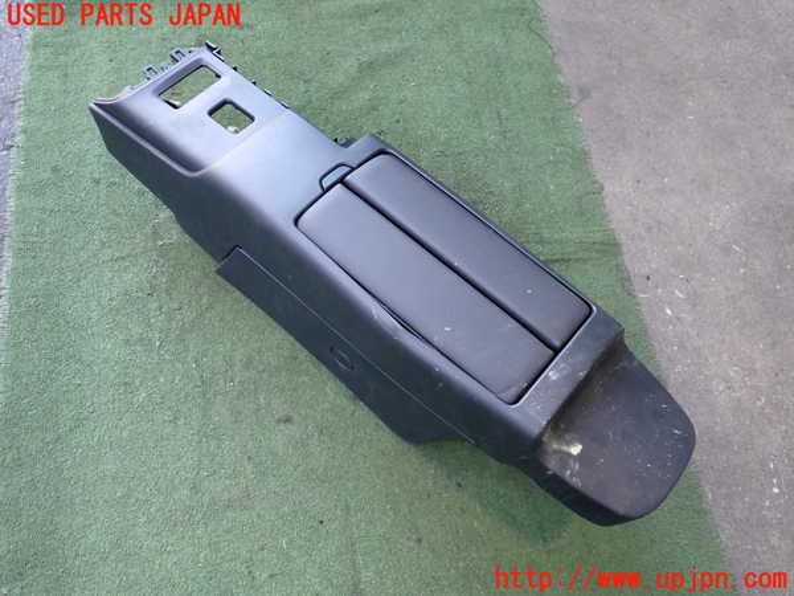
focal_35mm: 30
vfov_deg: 46.8
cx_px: 397
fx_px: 688
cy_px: 298
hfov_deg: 60.0
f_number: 2.3
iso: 200
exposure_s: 1/60
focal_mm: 5.4
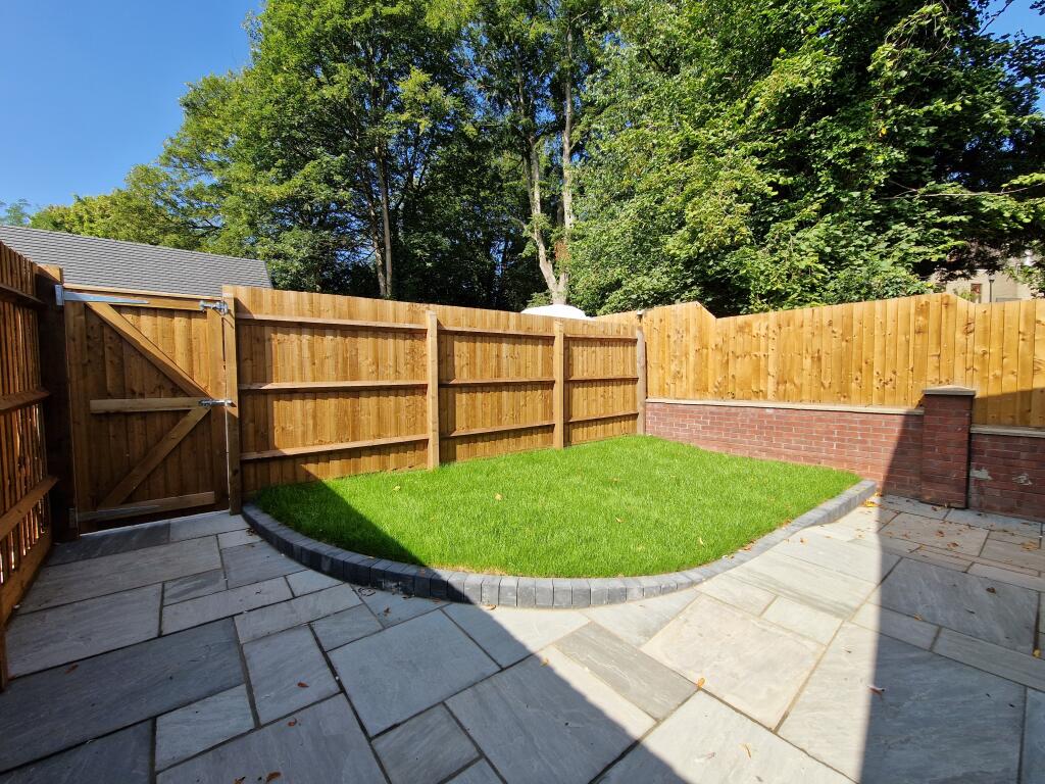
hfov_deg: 106.2
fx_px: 392
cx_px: 522
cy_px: 392
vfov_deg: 89.9
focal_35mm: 13
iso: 50
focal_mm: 2.2
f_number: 2.2
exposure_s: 1/1240
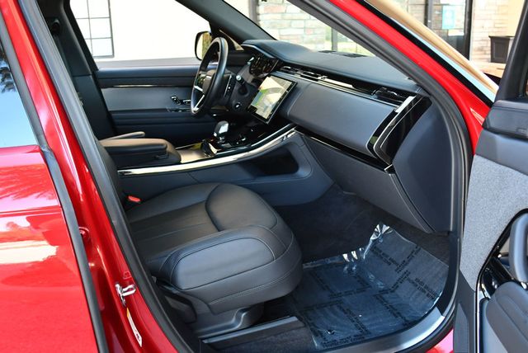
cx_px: 264
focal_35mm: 36
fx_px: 528
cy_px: 176
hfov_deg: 53.1
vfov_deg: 36.9
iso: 800
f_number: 3.5
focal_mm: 18
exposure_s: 1/200
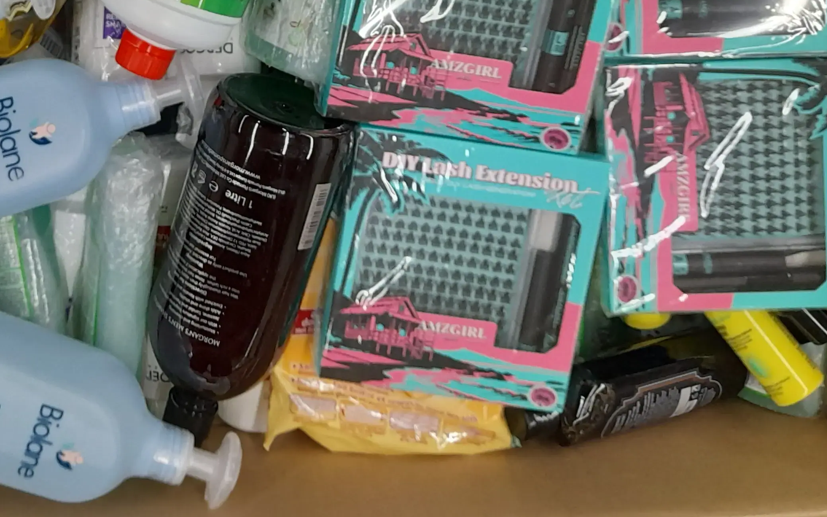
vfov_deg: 23.7
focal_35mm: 51
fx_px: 1150
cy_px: -52
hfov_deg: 38.4
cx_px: 191
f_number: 2
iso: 200
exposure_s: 1/50
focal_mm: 4.6
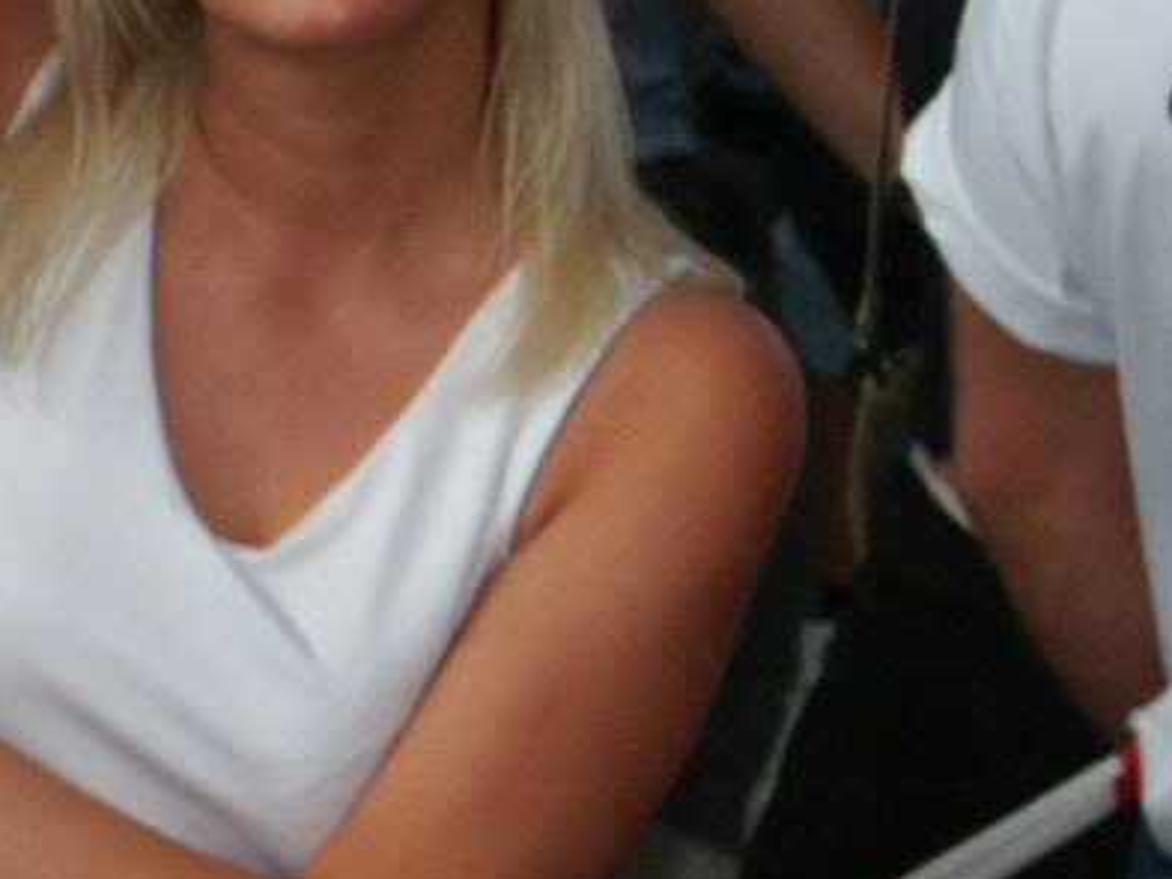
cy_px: 372
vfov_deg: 6.5
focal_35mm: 228
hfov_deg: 8.7
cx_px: 185
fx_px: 7722
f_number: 4.5
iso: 200
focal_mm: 17.46
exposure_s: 1/2000
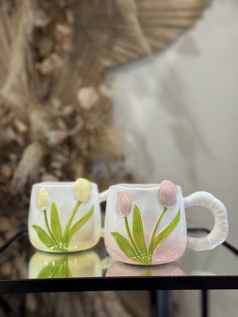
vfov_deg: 39.6
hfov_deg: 30.3
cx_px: 119
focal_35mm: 48
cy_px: 158
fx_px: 440
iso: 80
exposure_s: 1/50
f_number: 1.78
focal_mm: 6.76
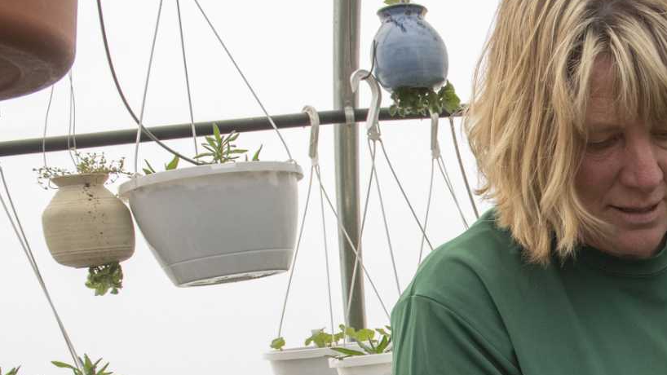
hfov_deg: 29.6
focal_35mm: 63
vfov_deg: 17.9
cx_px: 756
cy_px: 481
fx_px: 1114
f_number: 10
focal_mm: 24
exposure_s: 1/320
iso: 2000
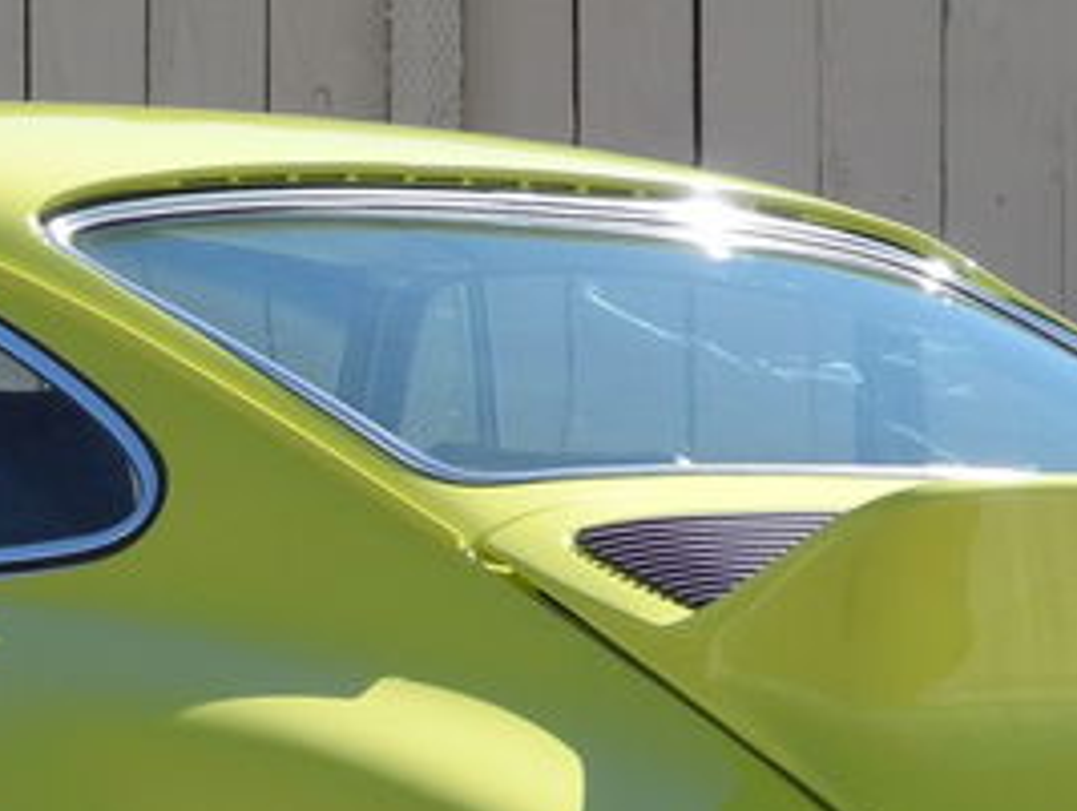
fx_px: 23865
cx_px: 12
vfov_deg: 1.9
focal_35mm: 766
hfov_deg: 2.6
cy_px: 771
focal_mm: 42.6
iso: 100
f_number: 5.6
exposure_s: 1/372
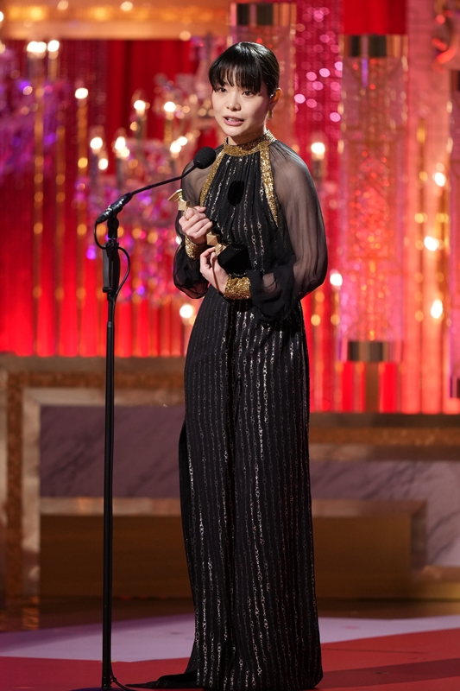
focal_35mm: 600
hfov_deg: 2.3
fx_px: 11504
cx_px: 230
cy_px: 346
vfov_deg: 3.4
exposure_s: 1/400
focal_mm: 400
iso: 1600
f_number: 2.8
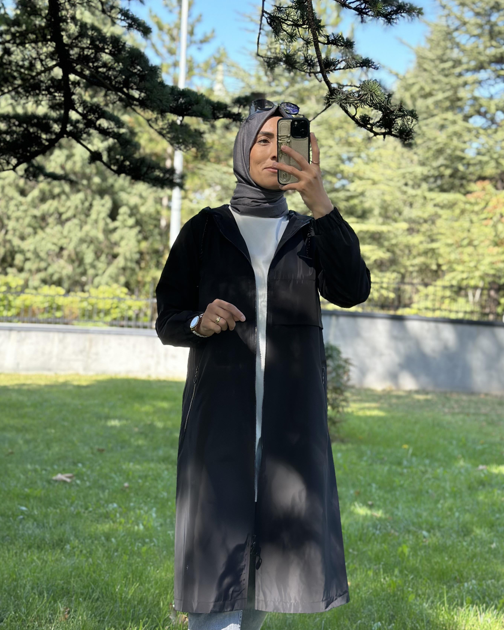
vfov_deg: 33.5
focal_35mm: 56
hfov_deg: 27.1
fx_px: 1044
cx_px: 245
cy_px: 286
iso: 80
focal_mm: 6.86
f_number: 1.78
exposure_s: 1/704
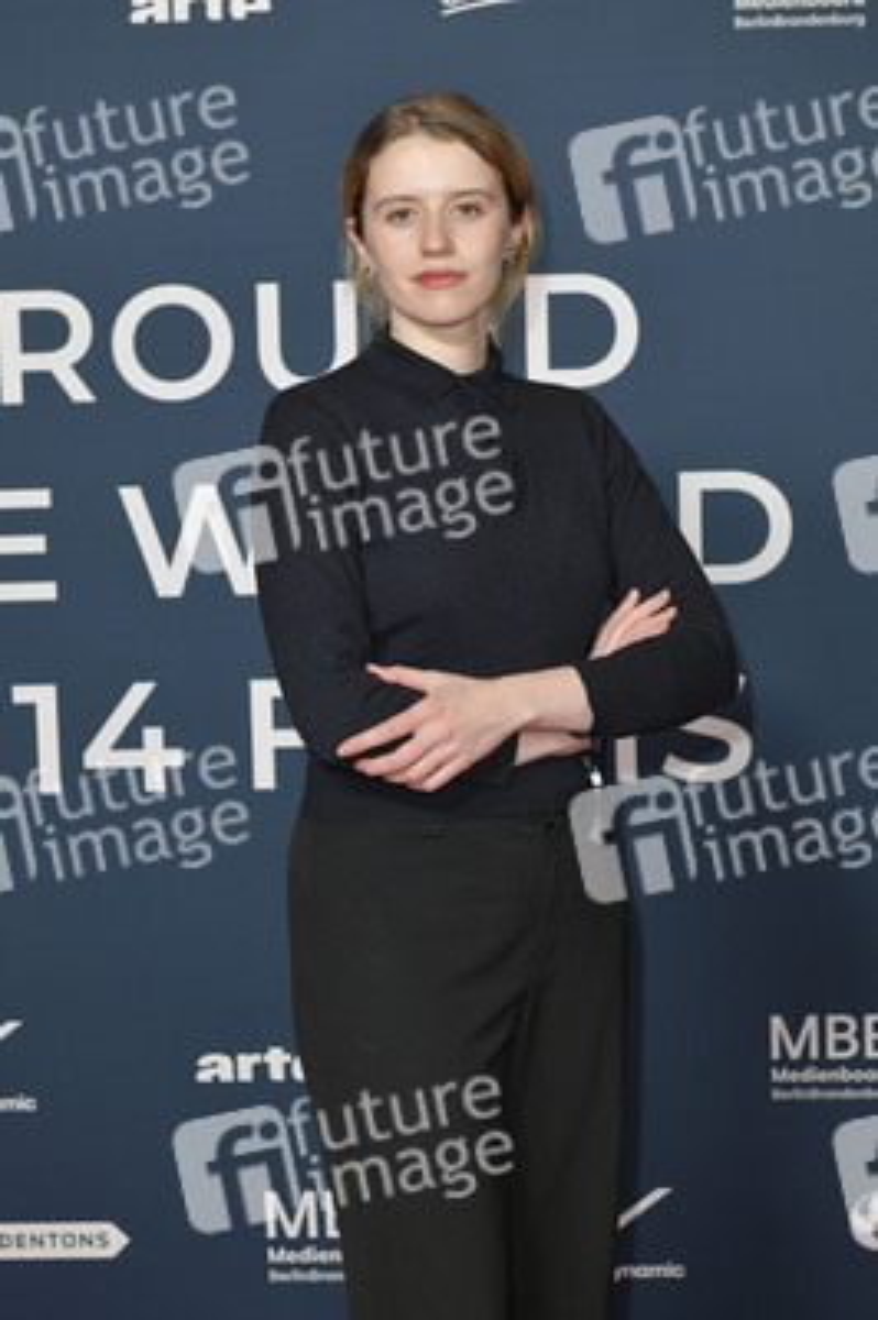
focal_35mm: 70
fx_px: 2565
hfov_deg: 19.4
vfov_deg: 28.9
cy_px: 660
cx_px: 439
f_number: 6.3
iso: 1600
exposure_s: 1/200
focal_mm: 70
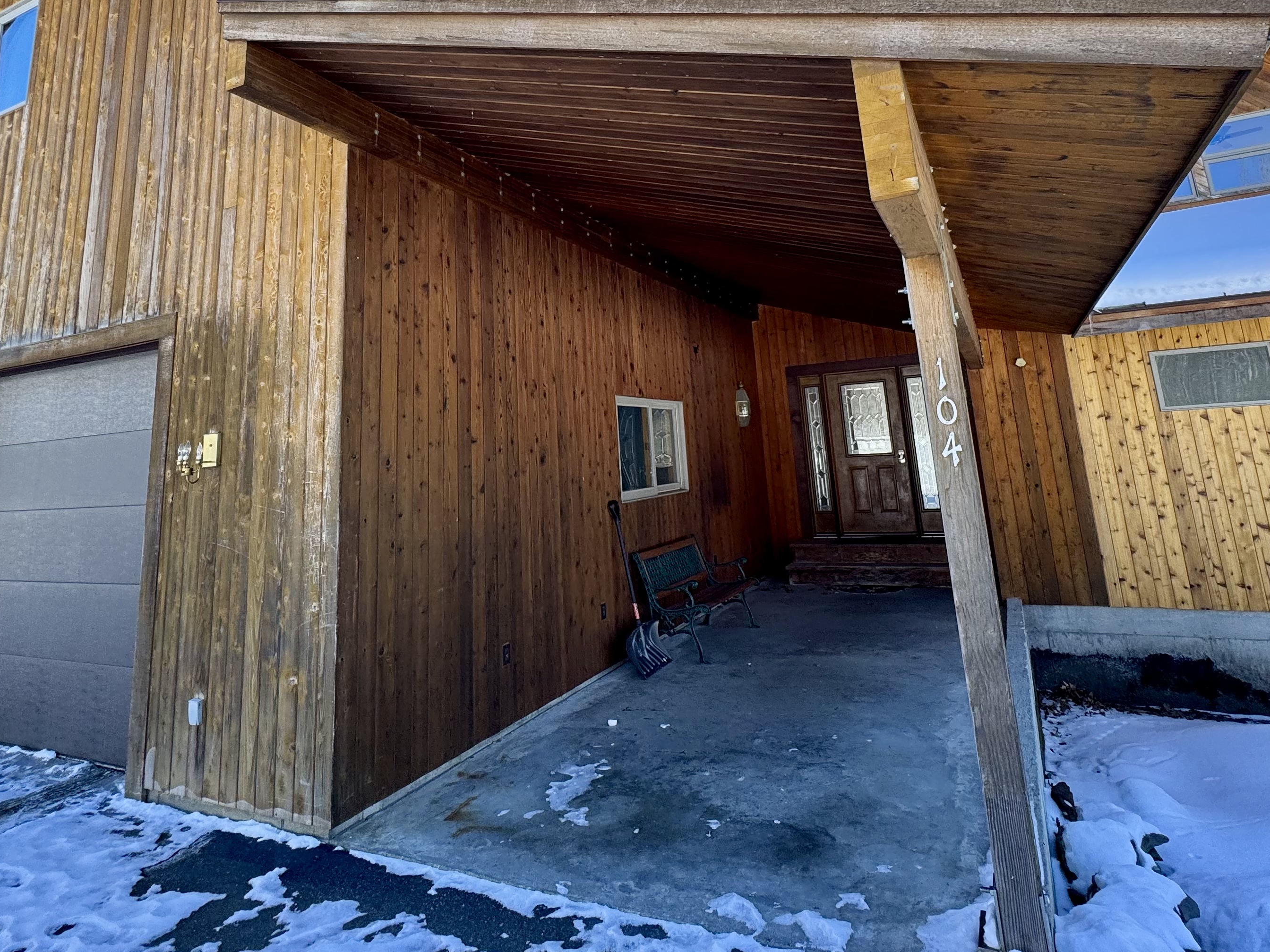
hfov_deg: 79.0
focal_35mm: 21
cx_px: 623
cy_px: 284
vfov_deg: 61.2
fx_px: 770
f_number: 2.2
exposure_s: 1/332
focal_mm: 2.22
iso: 40
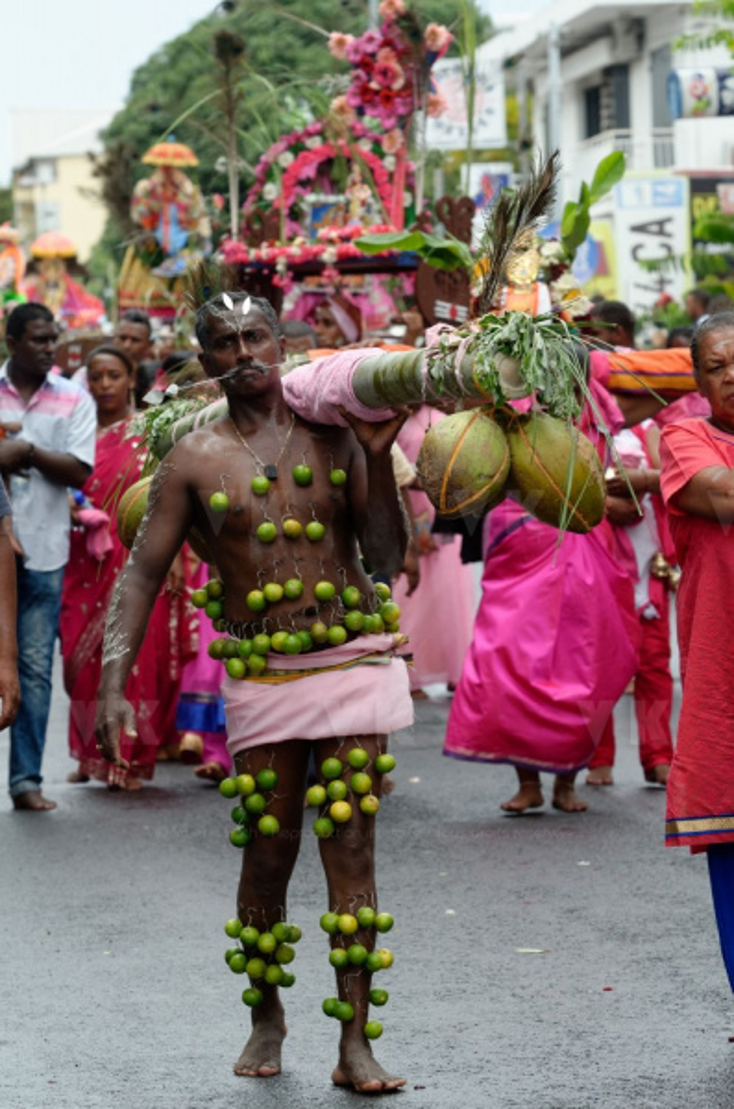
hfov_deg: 8.1
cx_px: 367
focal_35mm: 168
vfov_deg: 12.3
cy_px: 554
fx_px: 5165
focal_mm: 112
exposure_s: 1/400
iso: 200
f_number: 6.3
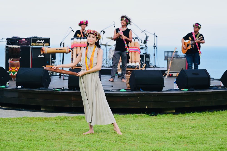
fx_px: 441
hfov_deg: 28.8
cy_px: 76
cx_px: 114
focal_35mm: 70
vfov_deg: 19.5
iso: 320
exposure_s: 1/800
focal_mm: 70
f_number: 3.2
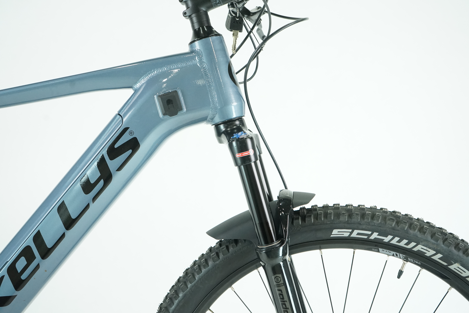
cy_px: 156
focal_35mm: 35
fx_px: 456
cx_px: 234
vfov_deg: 37.9
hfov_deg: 54.4
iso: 3200
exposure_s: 1/200
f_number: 5.6
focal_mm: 35
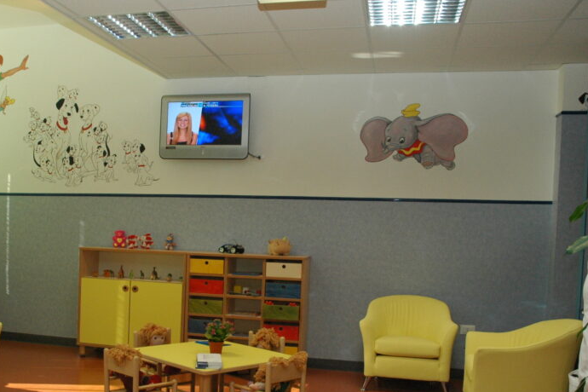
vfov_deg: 33.2
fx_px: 653
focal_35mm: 40
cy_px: 256
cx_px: 167
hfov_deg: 47.1
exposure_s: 1/125
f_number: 5.6
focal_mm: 18
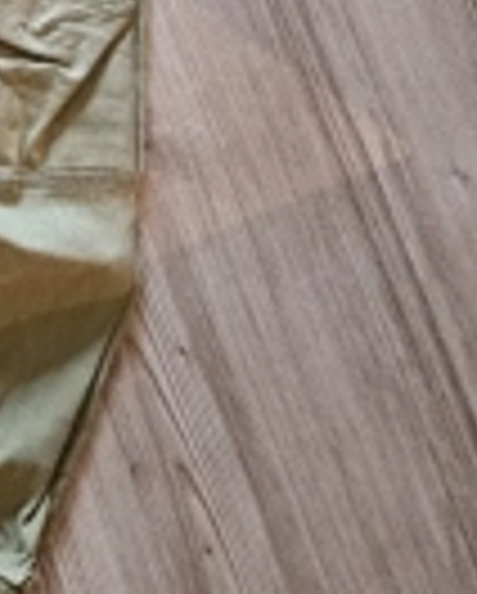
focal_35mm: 68
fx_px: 1197
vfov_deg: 25.4
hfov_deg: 20.3
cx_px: -171
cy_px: -90
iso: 500
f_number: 1.8
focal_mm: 5.4
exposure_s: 1/25.1
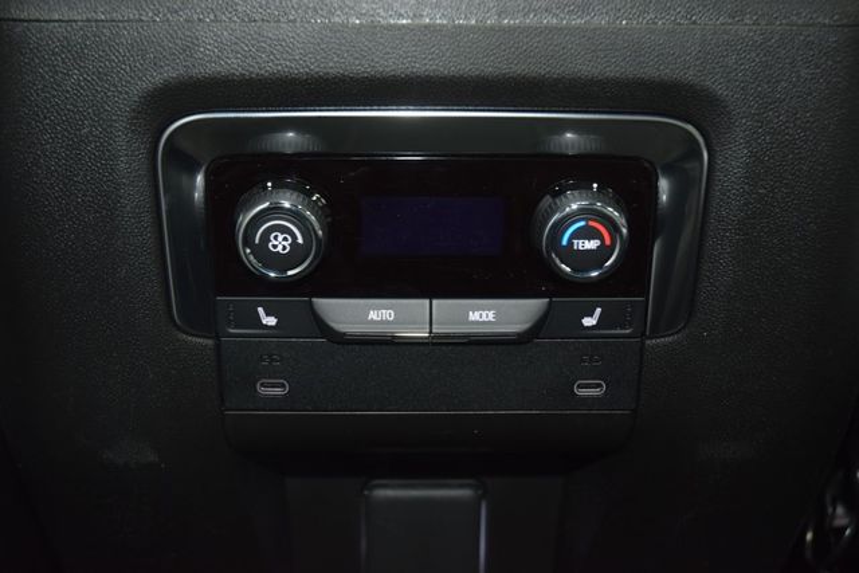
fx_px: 1253
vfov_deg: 25.8
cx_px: 430
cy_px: 286
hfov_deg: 37.8
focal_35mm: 52
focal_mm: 35
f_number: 4.2
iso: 800
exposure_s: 1/10
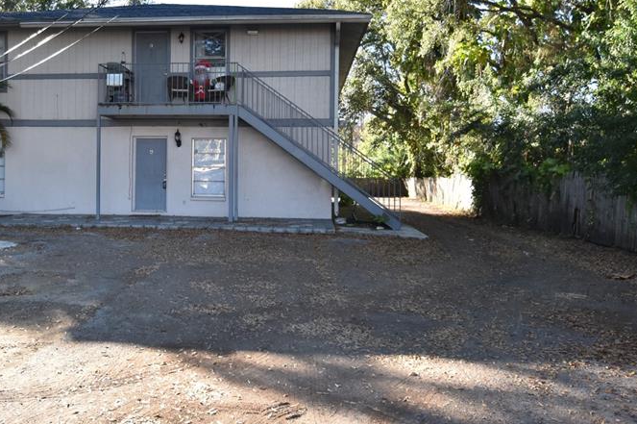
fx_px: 615
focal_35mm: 35
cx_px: 236
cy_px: 183
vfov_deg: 38.0
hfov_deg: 54.1
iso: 800
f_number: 4
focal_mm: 15
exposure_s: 1/1500
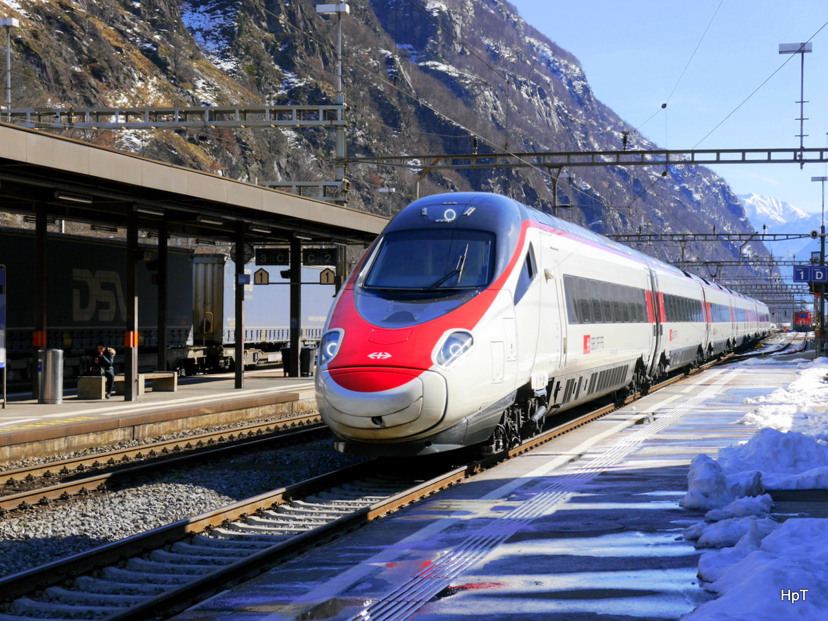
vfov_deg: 18.9
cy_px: 310
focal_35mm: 78
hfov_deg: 25.0
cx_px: 414
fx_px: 1866
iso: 160
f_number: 8
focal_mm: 39
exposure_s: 1/320
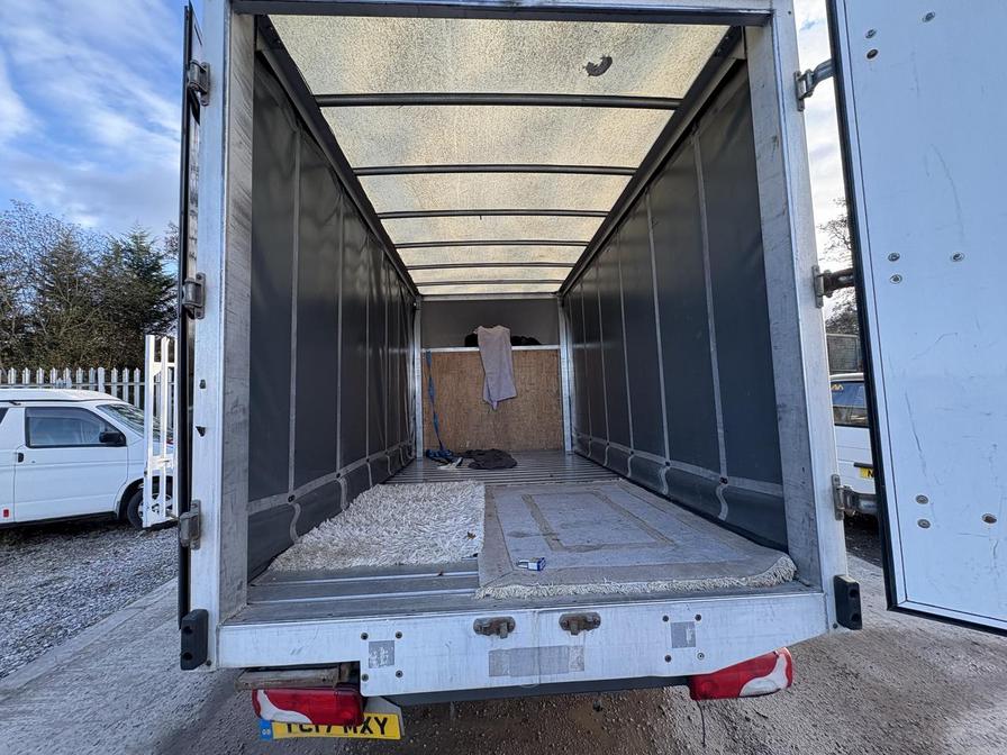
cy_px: 378
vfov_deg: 85.7
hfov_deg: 102.1
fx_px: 407
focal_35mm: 14
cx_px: 504
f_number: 2.2
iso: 64
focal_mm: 2.22
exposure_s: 1/99
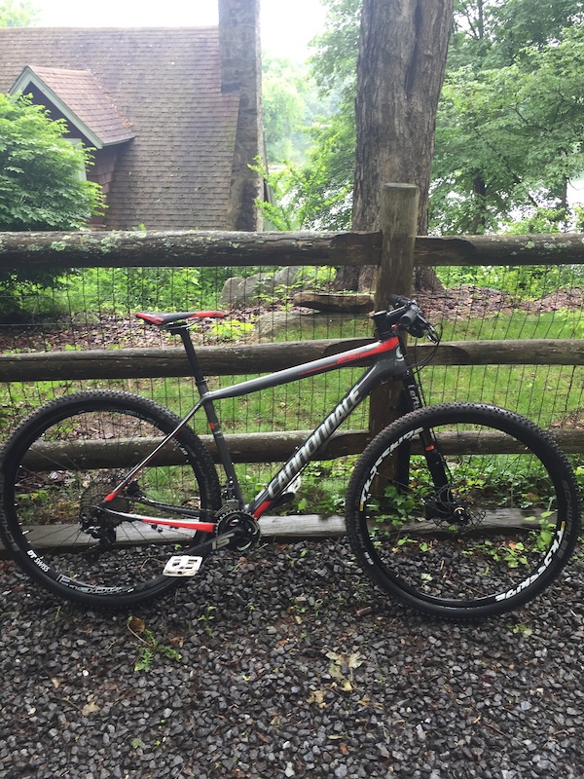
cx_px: 292
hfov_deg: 48.2
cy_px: 390
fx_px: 652
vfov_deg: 61.7
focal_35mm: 29
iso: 40
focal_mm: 4.15
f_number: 2.2
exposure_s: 1/60
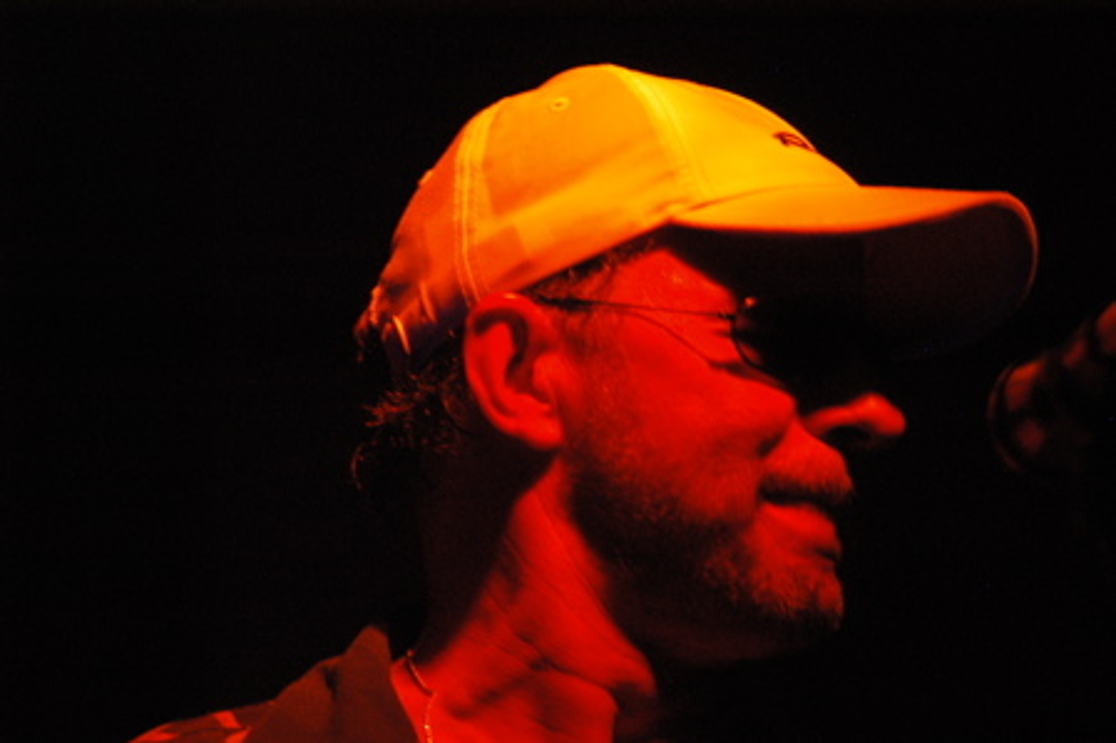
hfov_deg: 11.2
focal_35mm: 183
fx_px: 5671
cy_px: 372
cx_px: 558
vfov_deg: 7.5
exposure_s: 1/80
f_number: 5.6
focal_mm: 122
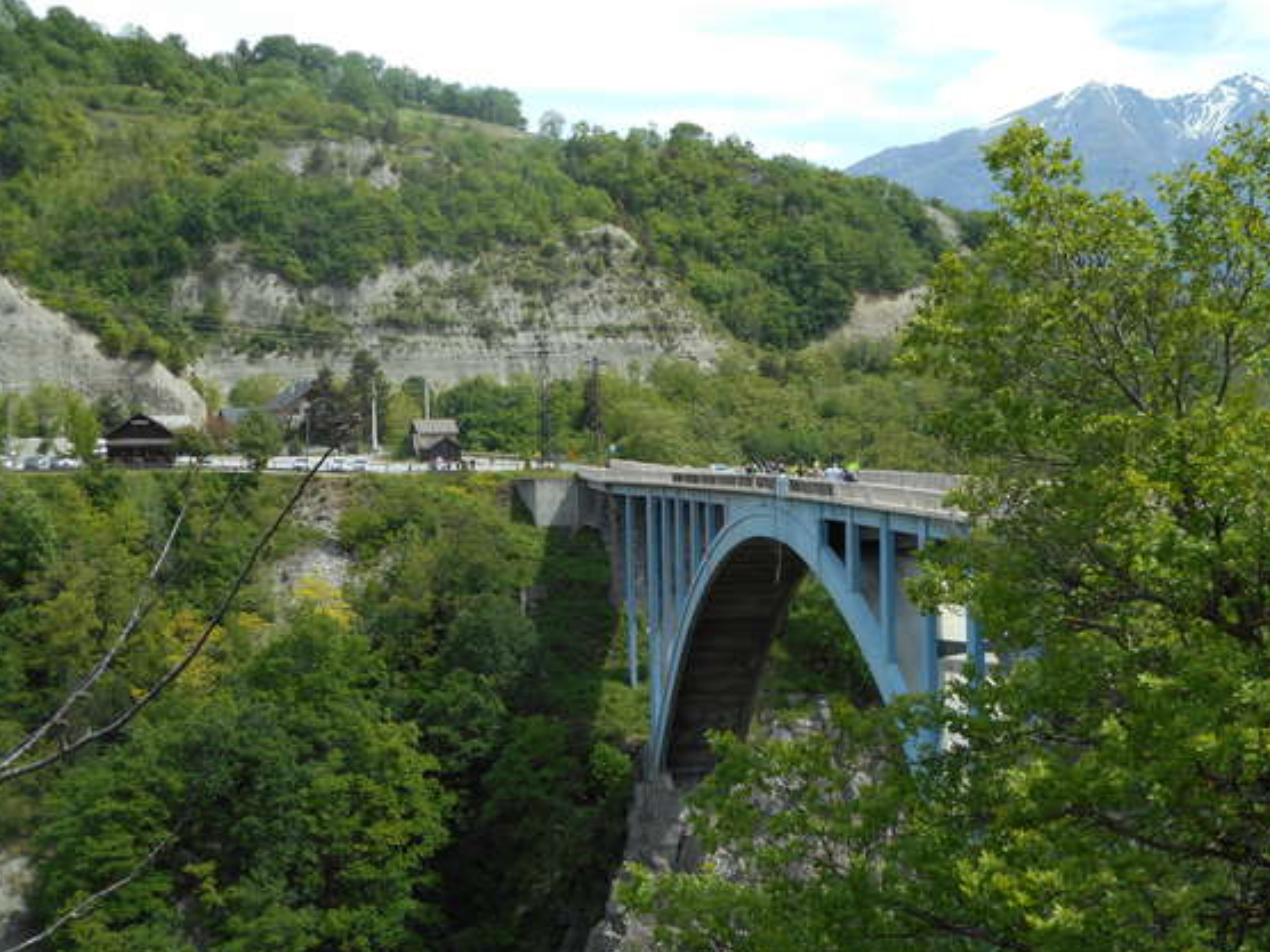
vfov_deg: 26.6
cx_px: 669
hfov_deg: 34.9
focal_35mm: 55
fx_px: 2018
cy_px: 491
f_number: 4.9
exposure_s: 1/320
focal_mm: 9.1
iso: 80
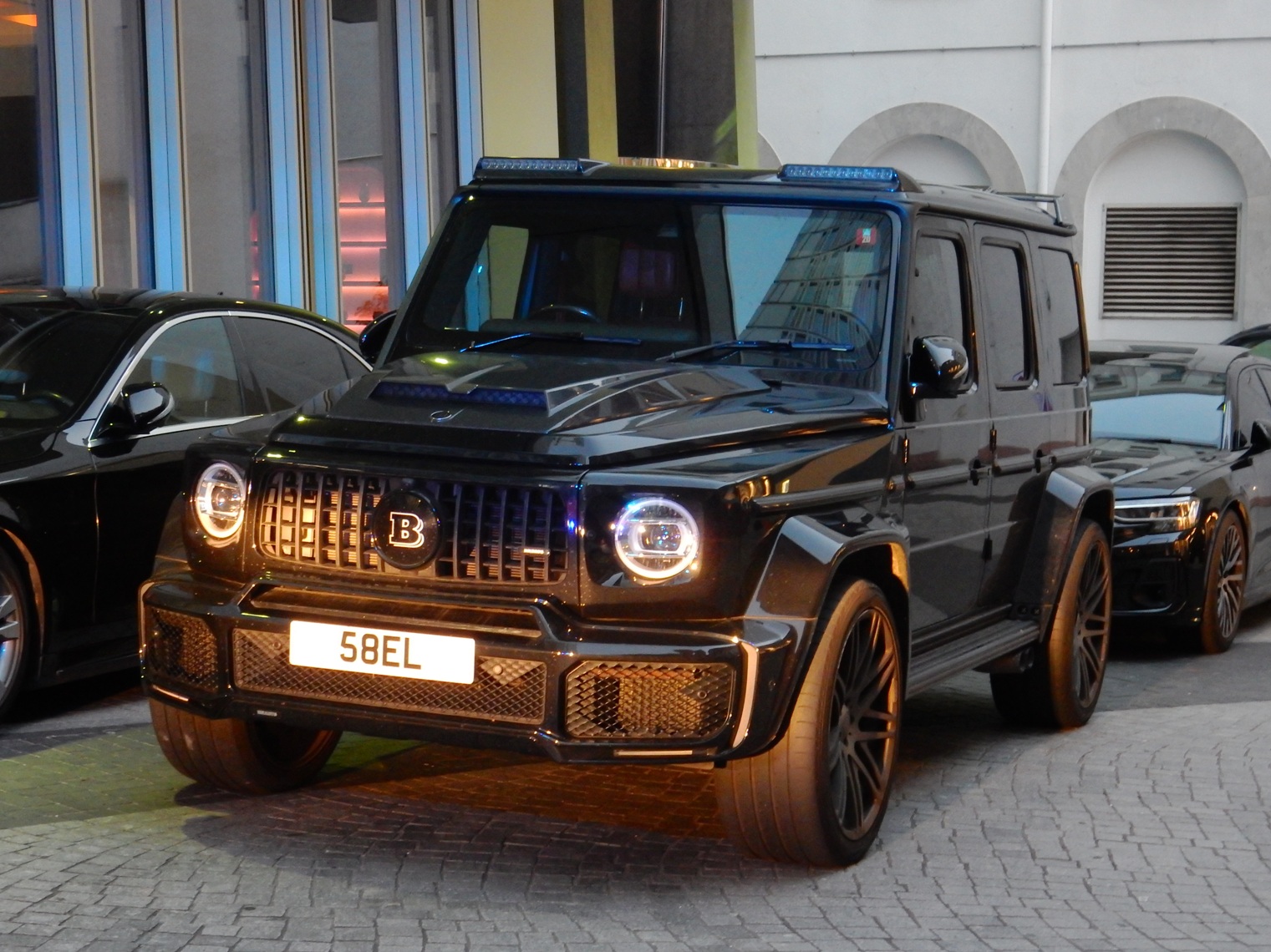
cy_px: 476
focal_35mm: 71
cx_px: 636
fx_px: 2606
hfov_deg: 27.4
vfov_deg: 20.7
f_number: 4.8
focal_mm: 12.6
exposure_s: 1/8
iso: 800
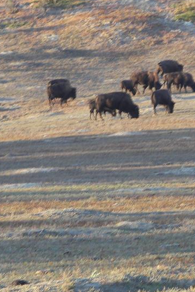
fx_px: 3309
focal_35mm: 407
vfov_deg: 5.1
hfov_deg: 3.4
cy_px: 95
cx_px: 176
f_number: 3.6
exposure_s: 1/50
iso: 64
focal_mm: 34.4
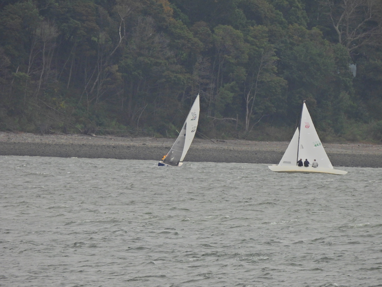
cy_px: 144
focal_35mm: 1200
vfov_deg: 1.2
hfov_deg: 1.7
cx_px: 191
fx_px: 13242
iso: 220
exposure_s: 1/500
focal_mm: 214
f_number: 6.3
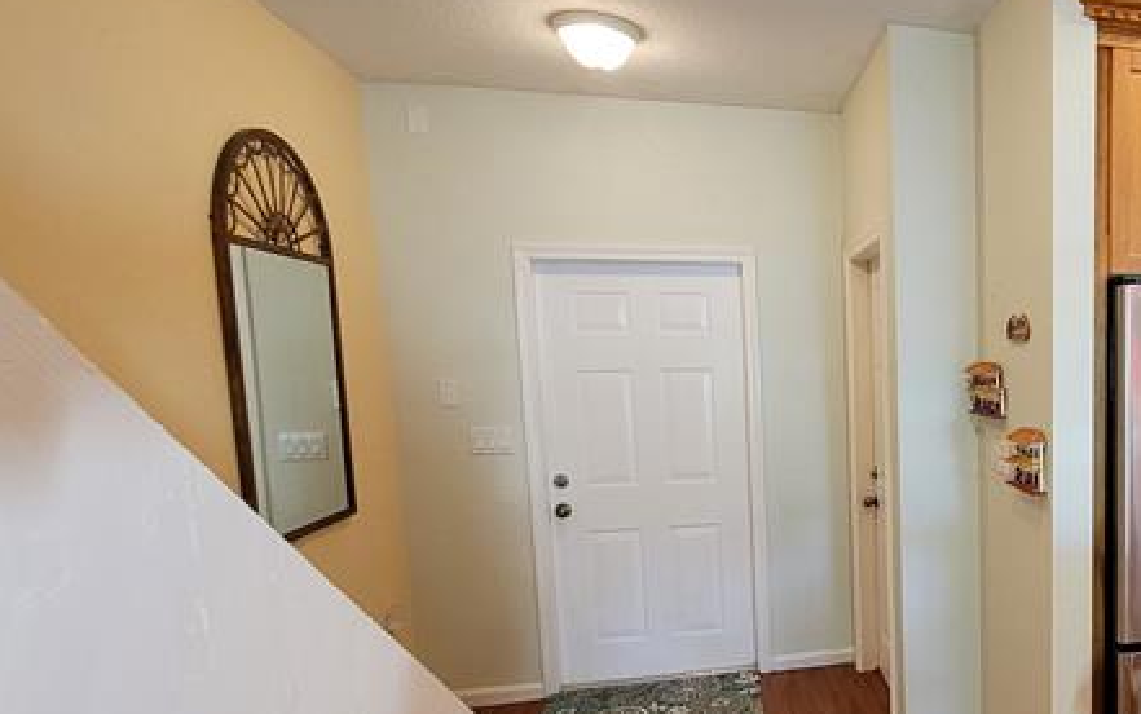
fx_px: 778
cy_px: 453
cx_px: 991
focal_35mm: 25
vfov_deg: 48.8
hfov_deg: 62.8
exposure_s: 1/60
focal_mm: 2.2
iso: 400
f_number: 2.2
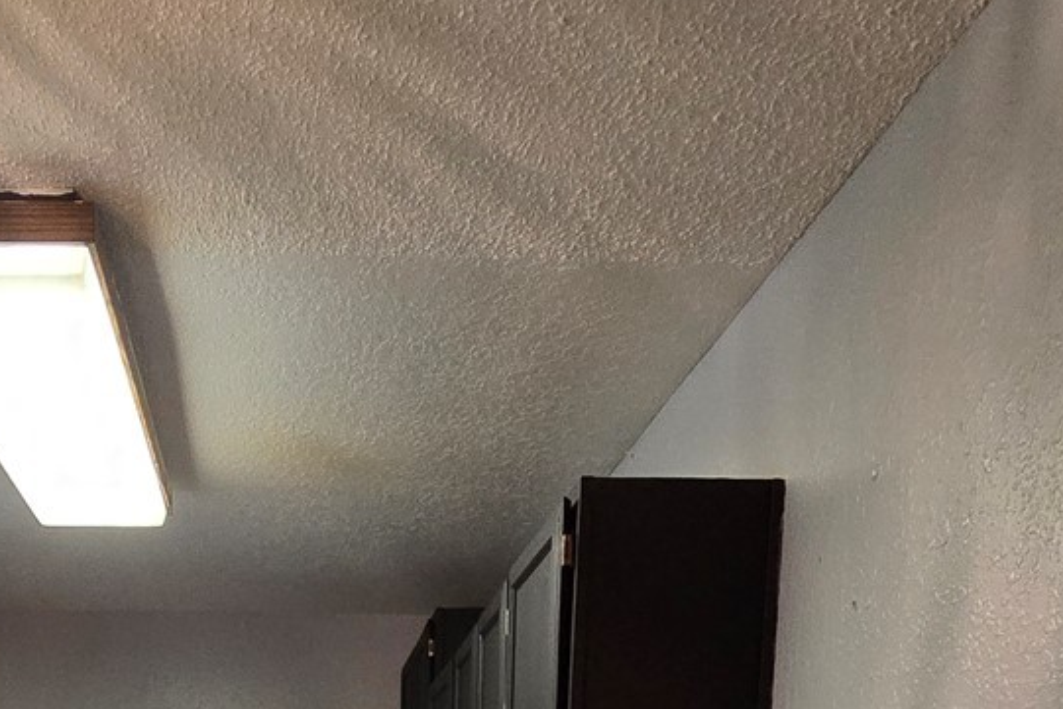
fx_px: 1181
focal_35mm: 40
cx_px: 289
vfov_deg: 24.0
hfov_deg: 47.0
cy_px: 1135
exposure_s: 1/60
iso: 500
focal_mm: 2.2
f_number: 2.2
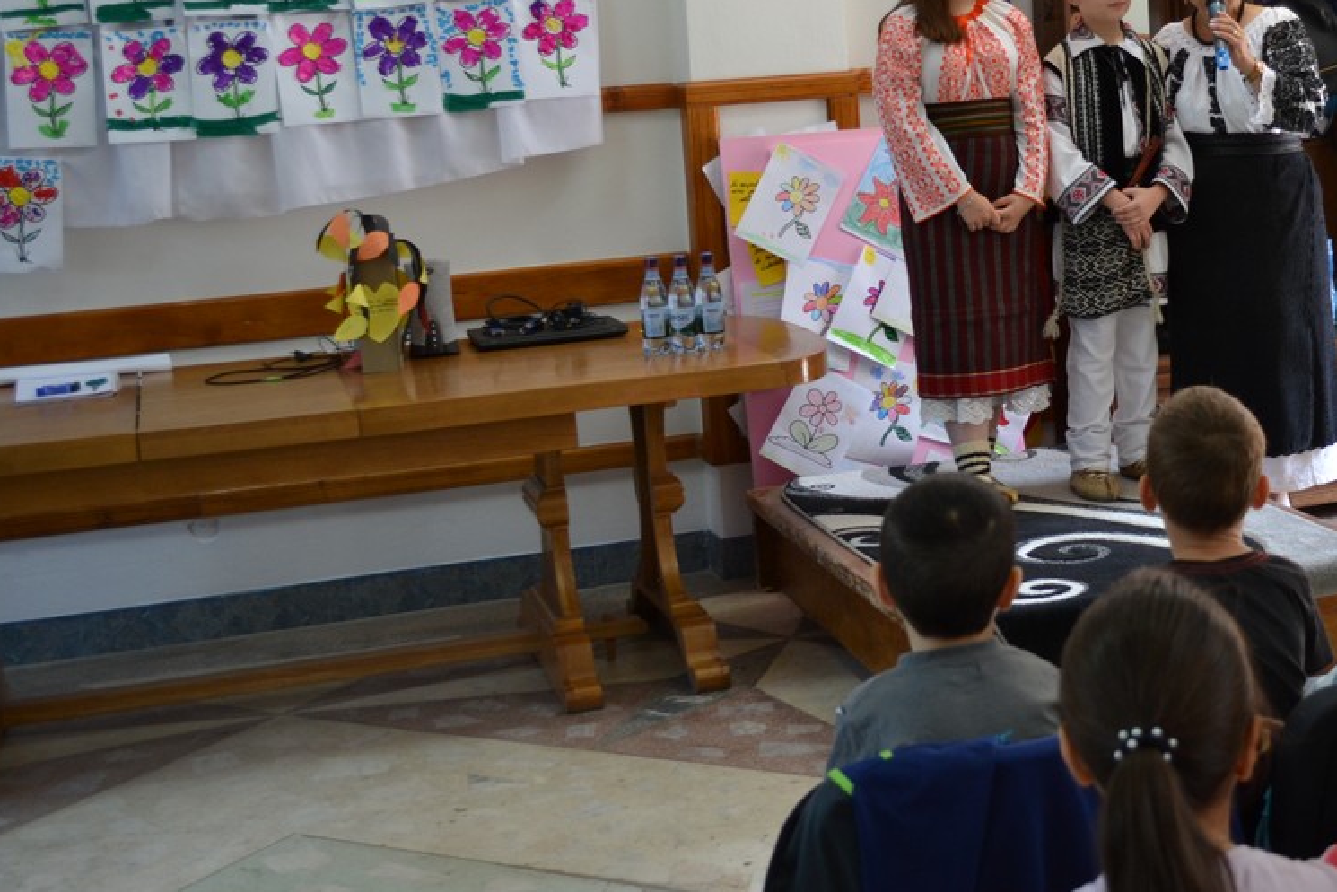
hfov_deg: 33.7
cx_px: 1010
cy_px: 275
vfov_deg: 23.3
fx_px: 2154
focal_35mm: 58
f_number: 4
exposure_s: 1/30
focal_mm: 24
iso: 400
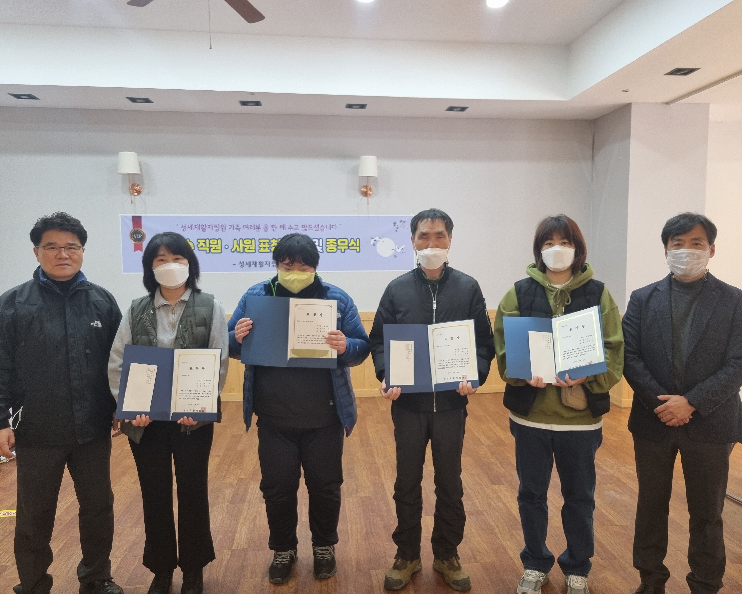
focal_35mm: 28
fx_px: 615
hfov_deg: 62.1
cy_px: 297
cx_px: 402
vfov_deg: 51.5
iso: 200
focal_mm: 5.4
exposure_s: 1/60
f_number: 1.8
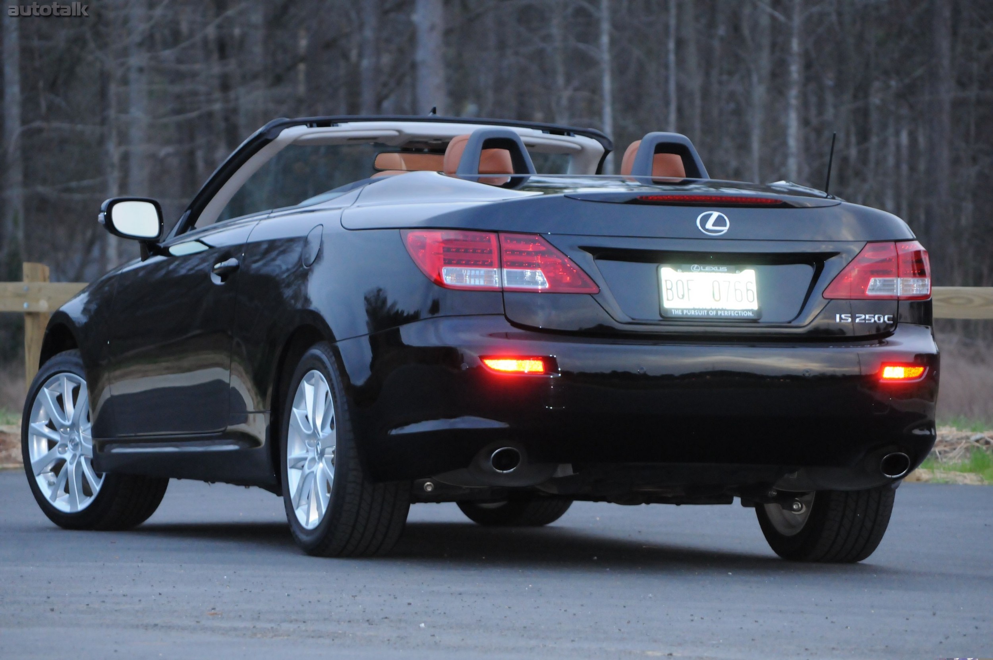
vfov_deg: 7.3
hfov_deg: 11.0
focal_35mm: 188
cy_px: 330
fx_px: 5166
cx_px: 496
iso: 2000
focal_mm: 125
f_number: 8
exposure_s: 1/60
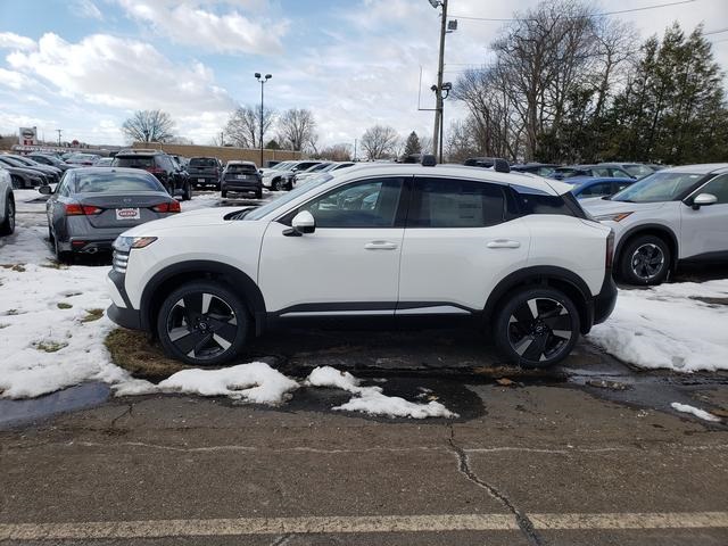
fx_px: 547
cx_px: 364
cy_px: 273
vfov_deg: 53.1
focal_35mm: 26
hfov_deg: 67.3
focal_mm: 4.3
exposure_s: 1/1294
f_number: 2.4
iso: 50
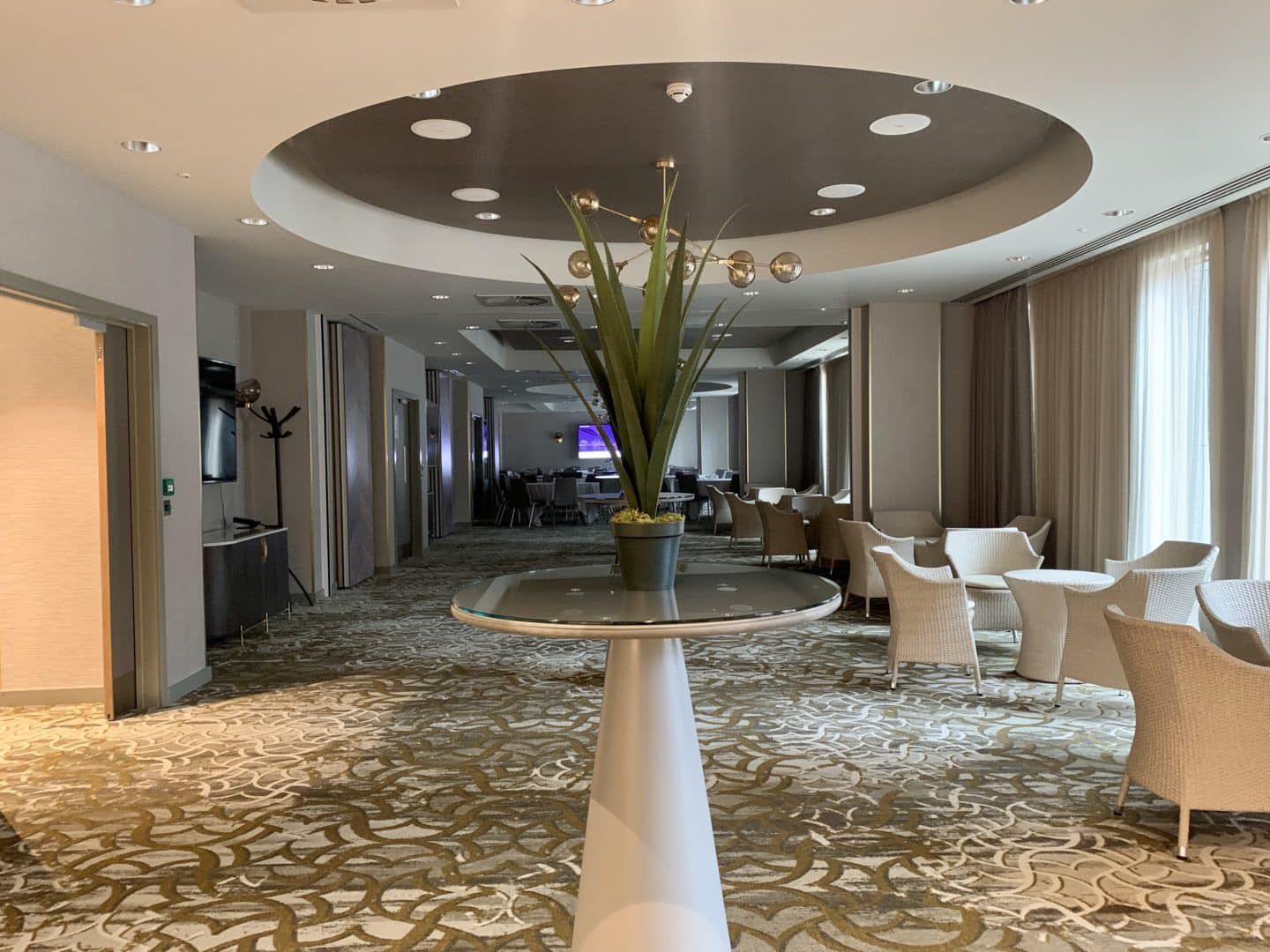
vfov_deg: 53.1
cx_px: 635
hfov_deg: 67.3
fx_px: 954
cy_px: 476
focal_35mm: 26
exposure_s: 1/25
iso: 400
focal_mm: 4.25
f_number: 1.8
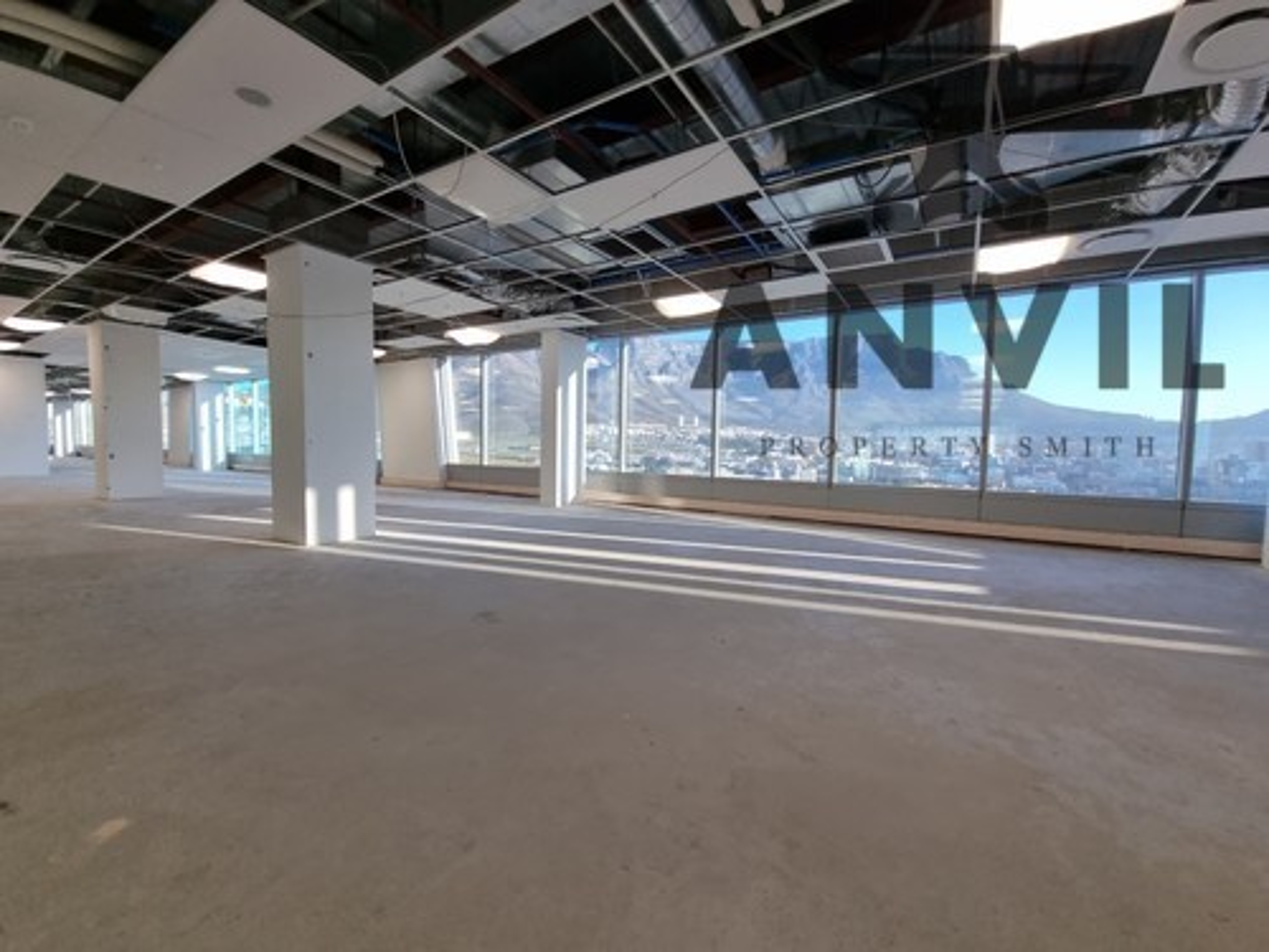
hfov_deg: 106.2
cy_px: 476
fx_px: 477
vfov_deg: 89.9
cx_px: 634
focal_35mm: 13
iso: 64
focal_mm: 2.2
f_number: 2.2
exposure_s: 1/100
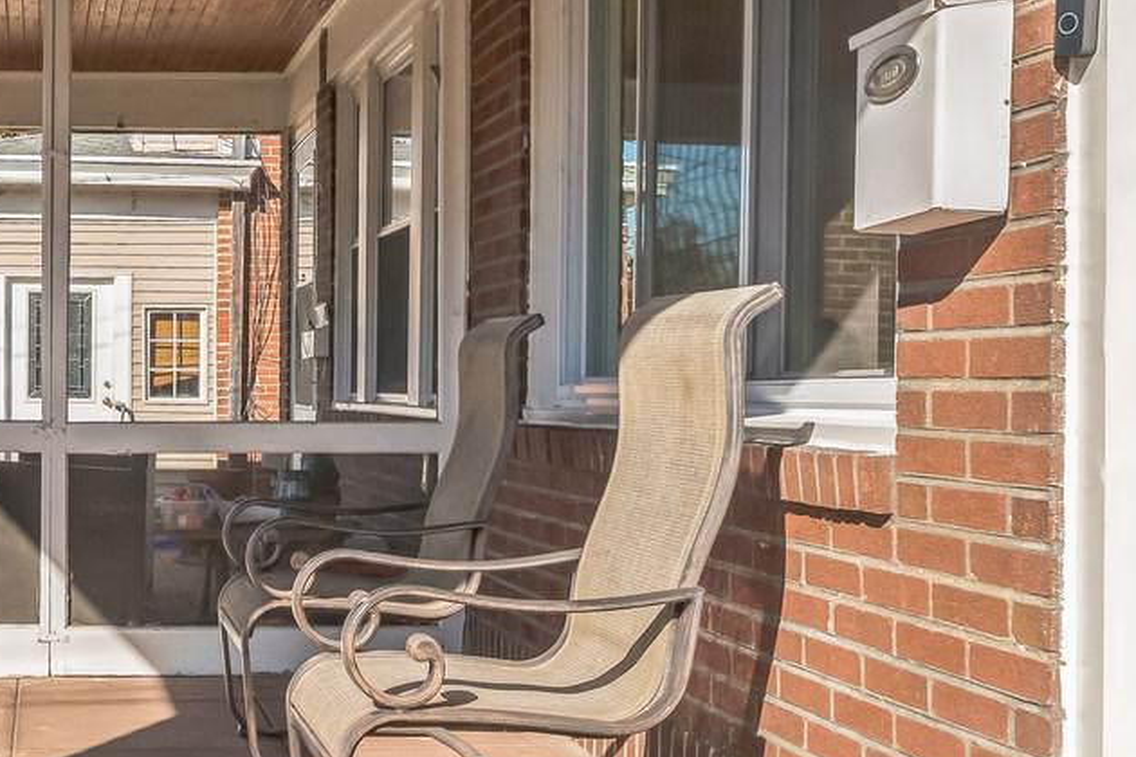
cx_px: 88
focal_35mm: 52
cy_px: 361
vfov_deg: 26.0
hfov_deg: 35.6
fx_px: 1641
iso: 250
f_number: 7.1
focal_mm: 16
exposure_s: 1/320
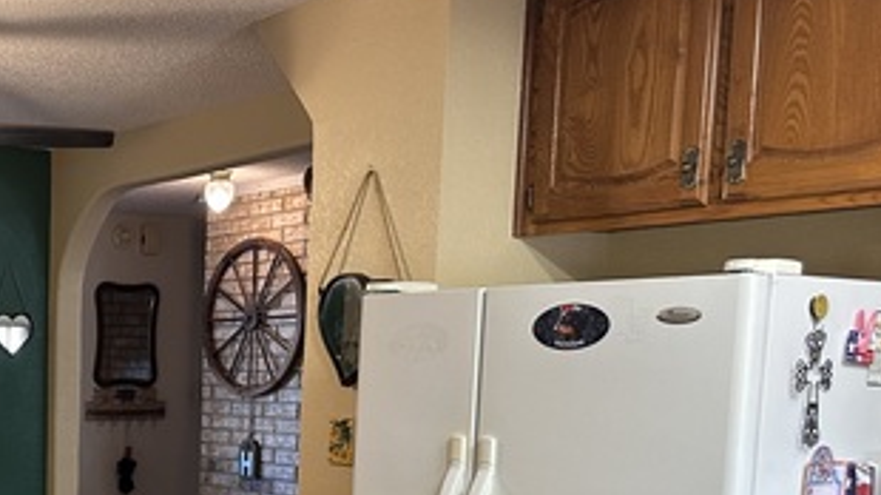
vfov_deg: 21.4
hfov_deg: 34.8
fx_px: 1261
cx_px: -11
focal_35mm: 54
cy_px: 504
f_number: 1.78
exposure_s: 1/60
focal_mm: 6.86
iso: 200
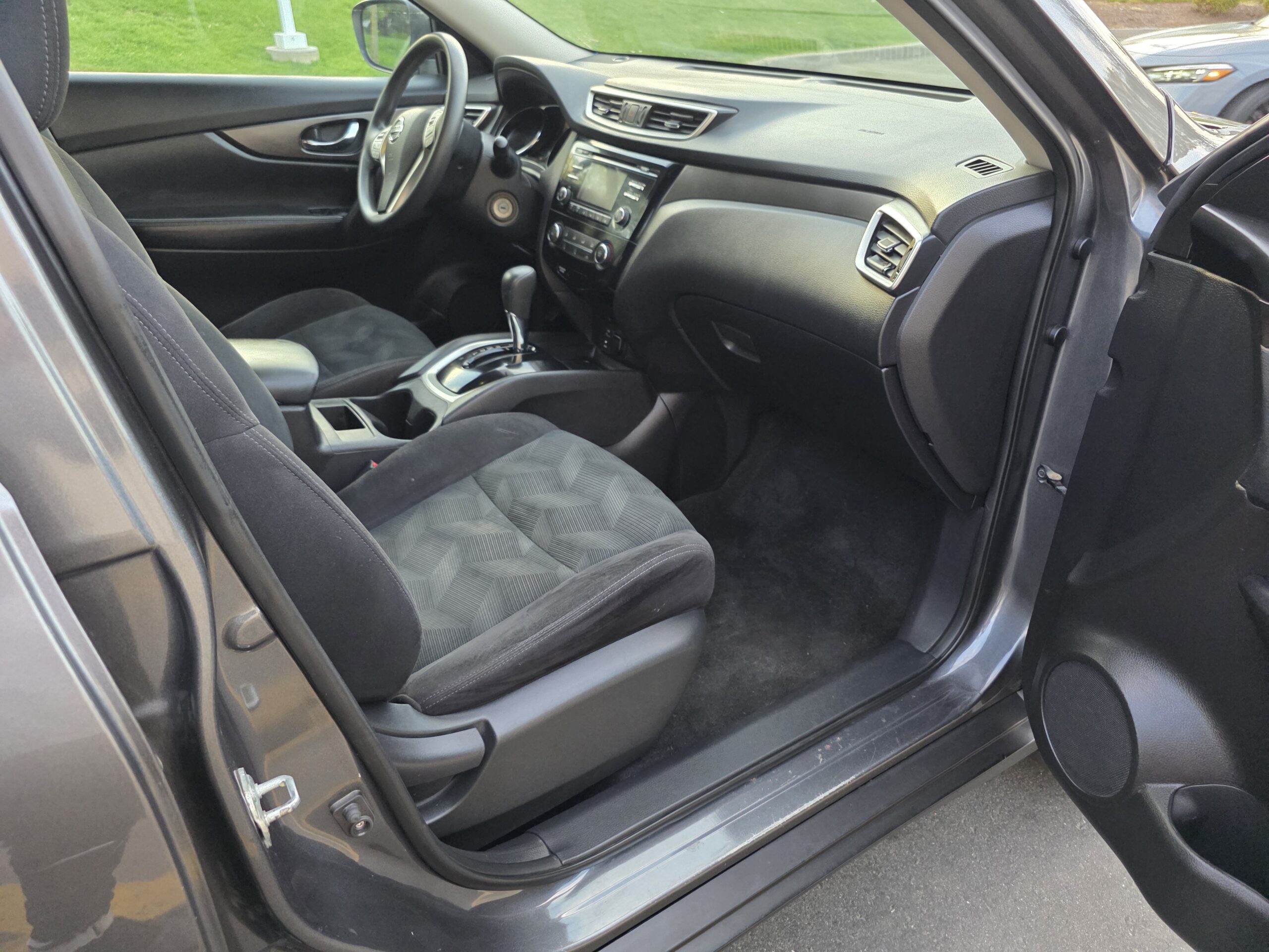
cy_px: 476
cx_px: 634
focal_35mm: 23
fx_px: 843
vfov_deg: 58.9
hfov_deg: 73.9
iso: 500
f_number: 1.7
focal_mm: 6.3
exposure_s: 1/120
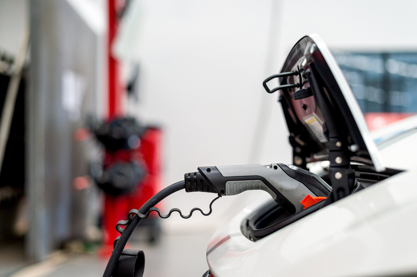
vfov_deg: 27.0
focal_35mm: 50
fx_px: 579
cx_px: 208
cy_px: 138
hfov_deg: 39.6
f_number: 2.2
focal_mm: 50
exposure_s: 1/250
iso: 200
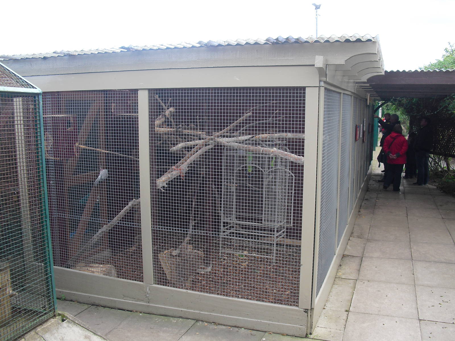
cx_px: 228
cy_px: 170
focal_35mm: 36
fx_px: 473
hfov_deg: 51.4
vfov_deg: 39.7
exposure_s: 1/100
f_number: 3.1
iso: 100
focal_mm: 6.3
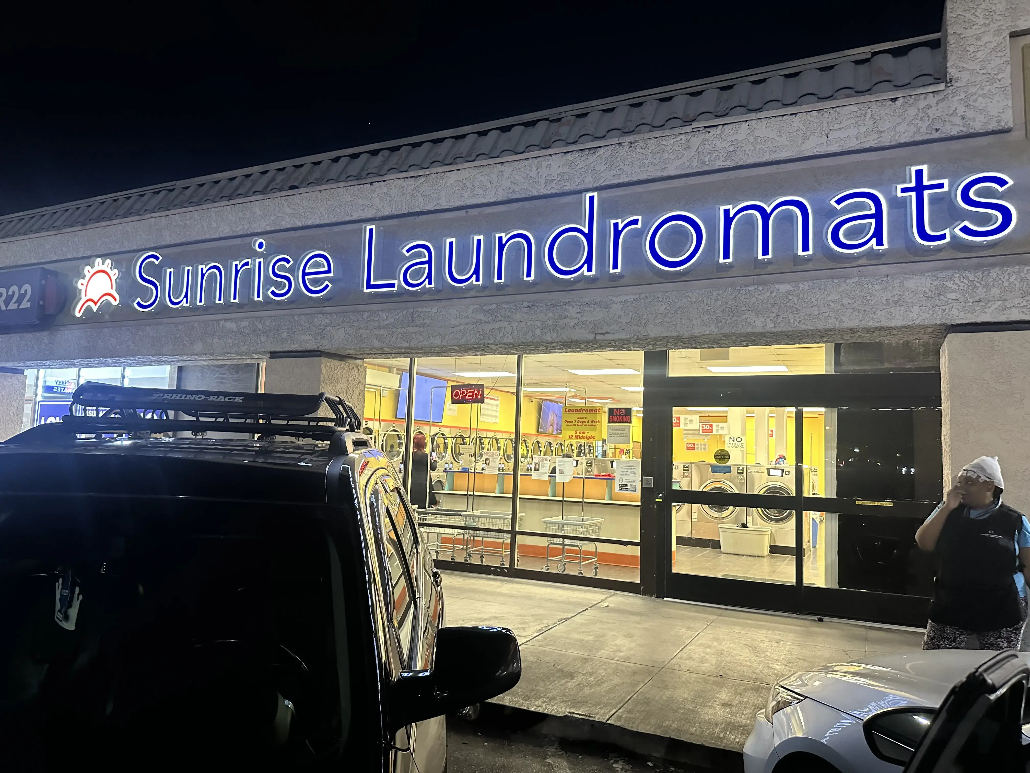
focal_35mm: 24
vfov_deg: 56.8
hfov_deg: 71.6
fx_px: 714
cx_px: 515
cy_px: 386
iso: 500
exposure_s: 1/60
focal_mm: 6.86
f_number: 1.78
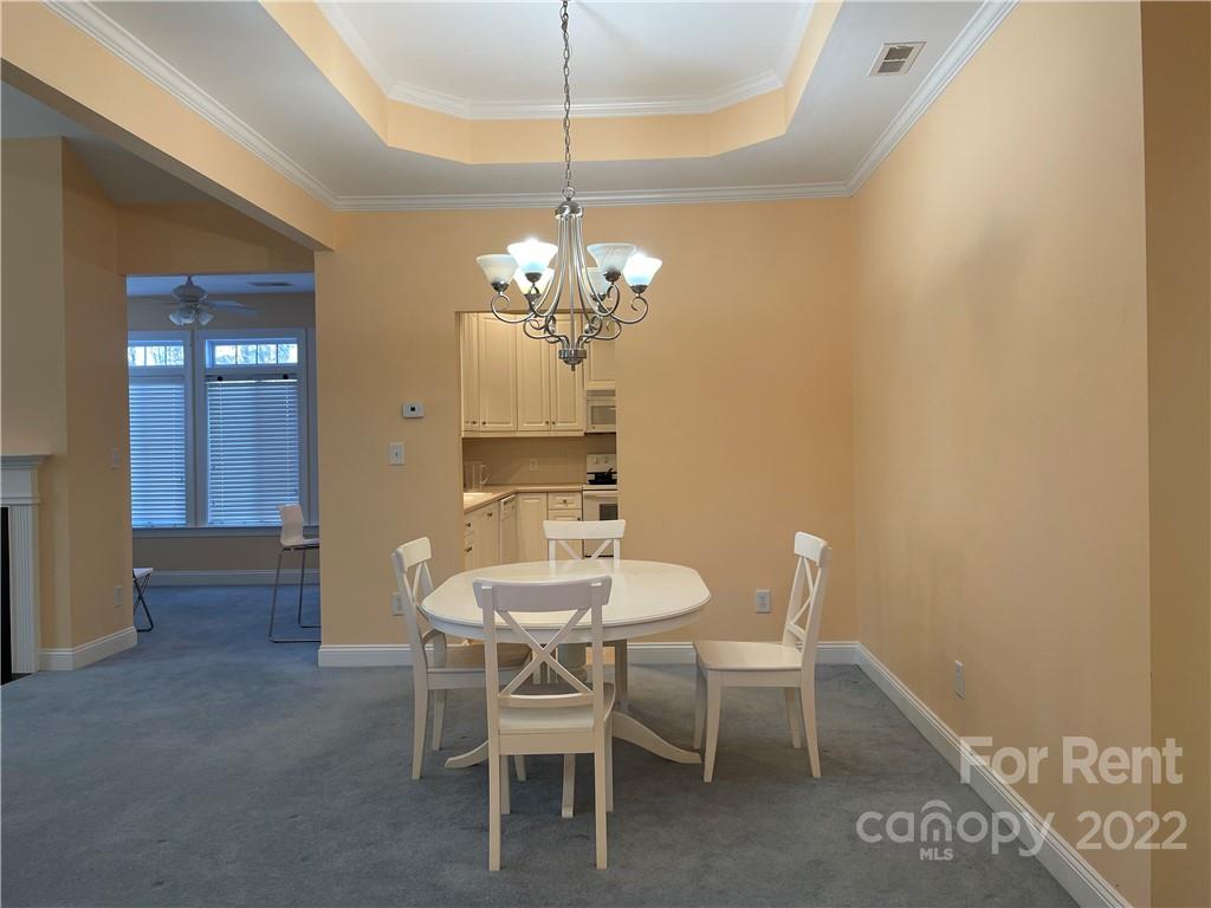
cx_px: 606
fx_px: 910
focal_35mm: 26
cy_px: 454
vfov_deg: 53.1
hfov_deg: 67.3
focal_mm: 4.2
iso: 80
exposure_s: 1/60
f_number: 1.6
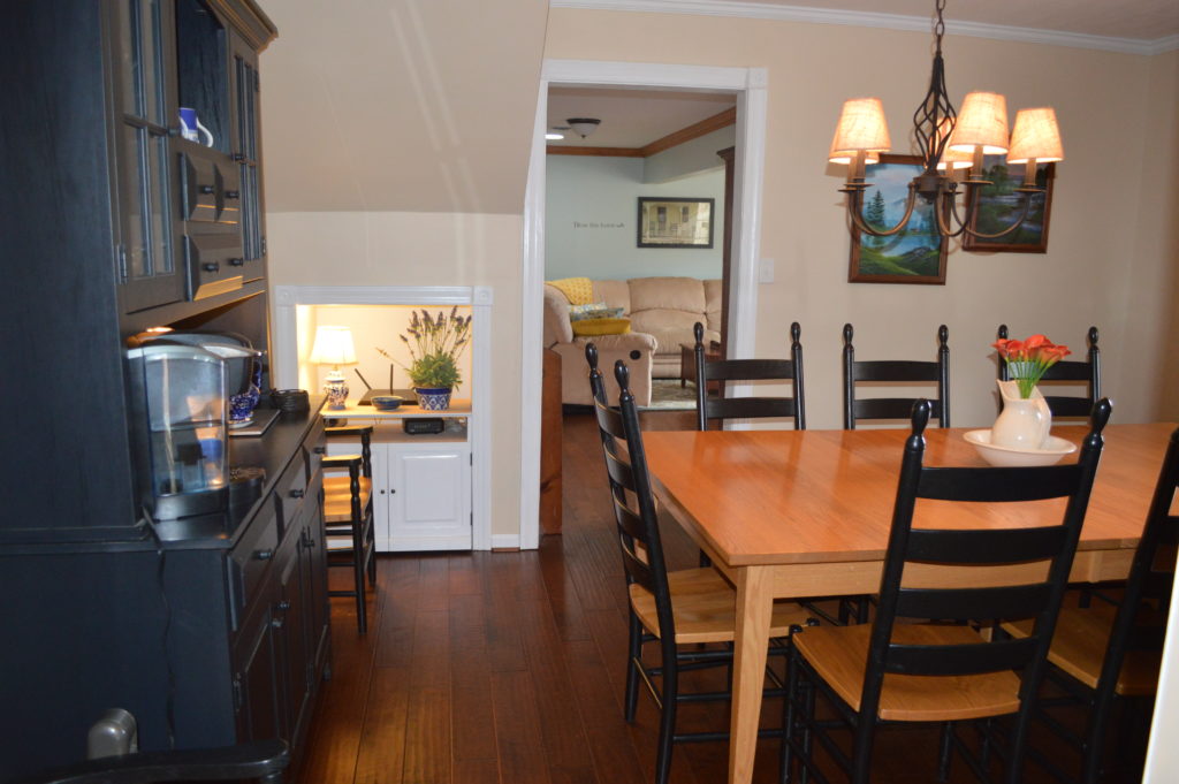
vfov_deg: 47.9
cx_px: 590
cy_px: 392
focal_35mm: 27
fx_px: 884
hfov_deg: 67.4
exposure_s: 1/60
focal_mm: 18
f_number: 3.5
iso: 1250
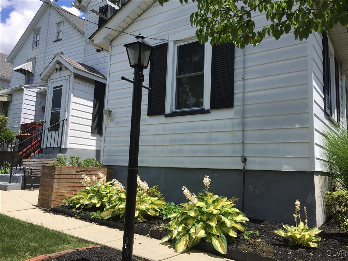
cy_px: 130
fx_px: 292
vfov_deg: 48.2
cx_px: 174
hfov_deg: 61.7
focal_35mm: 29
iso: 32
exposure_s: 1/1980
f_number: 2.2
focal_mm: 4.15
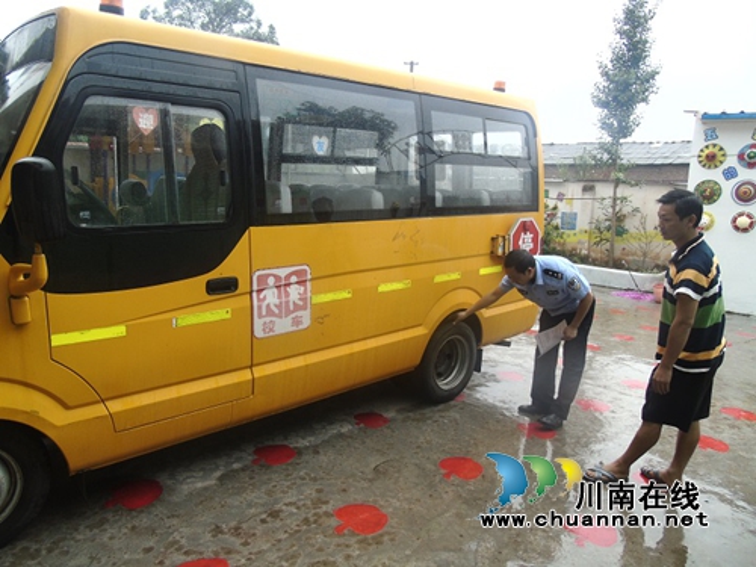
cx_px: 378
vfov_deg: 54.9
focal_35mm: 25
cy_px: 284
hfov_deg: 69.4
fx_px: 546
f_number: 3.4
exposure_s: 1/100
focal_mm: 4.4
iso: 80
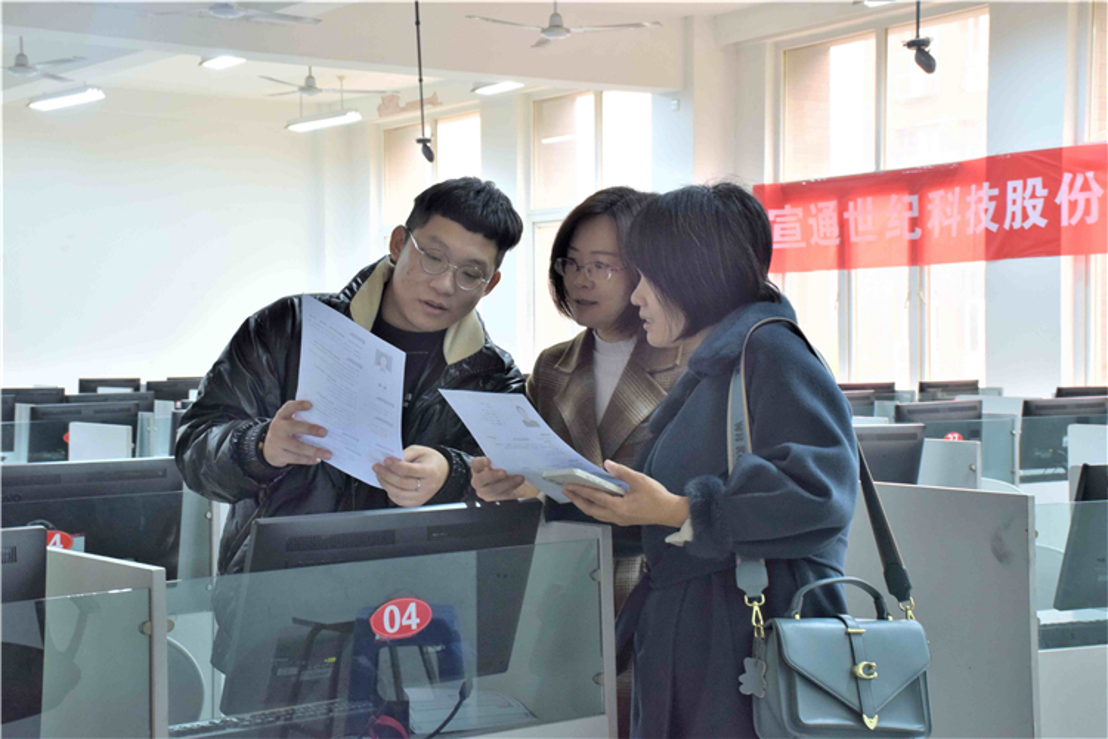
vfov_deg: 22.6
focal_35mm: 60
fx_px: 1847
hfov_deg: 33.4
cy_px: 370
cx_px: 554
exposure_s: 1/13
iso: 800
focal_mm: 40
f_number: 11
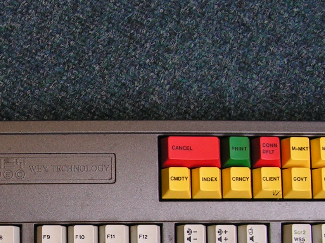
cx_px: 48
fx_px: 826
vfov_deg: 16.5
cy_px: 234
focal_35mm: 88
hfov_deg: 21.9
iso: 64
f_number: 3.2
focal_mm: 6
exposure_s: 1/80
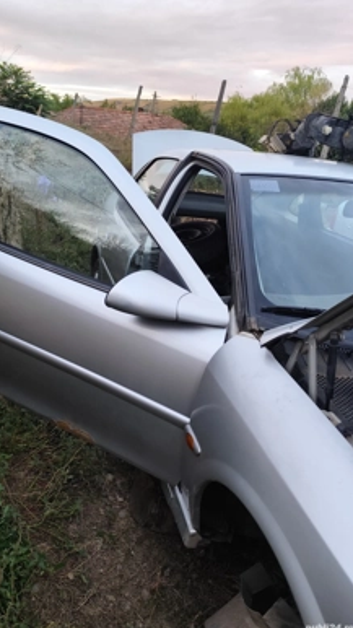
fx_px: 433
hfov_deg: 43.6
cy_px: 309
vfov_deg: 71.9
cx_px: 112
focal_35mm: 26
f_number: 1.65
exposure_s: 1/100
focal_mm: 6.19
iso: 320
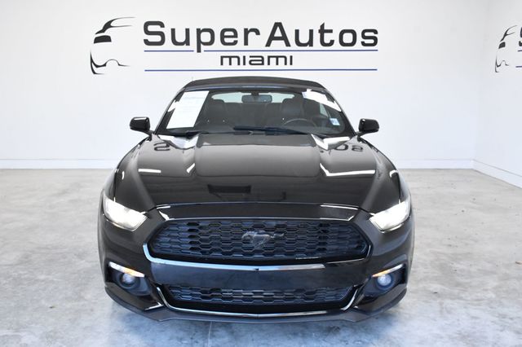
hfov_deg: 53.2
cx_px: 261
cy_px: 174
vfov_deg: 36.8
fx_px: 522
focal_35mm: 36
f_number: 8
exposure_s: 1/250
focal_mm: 24
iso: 2500
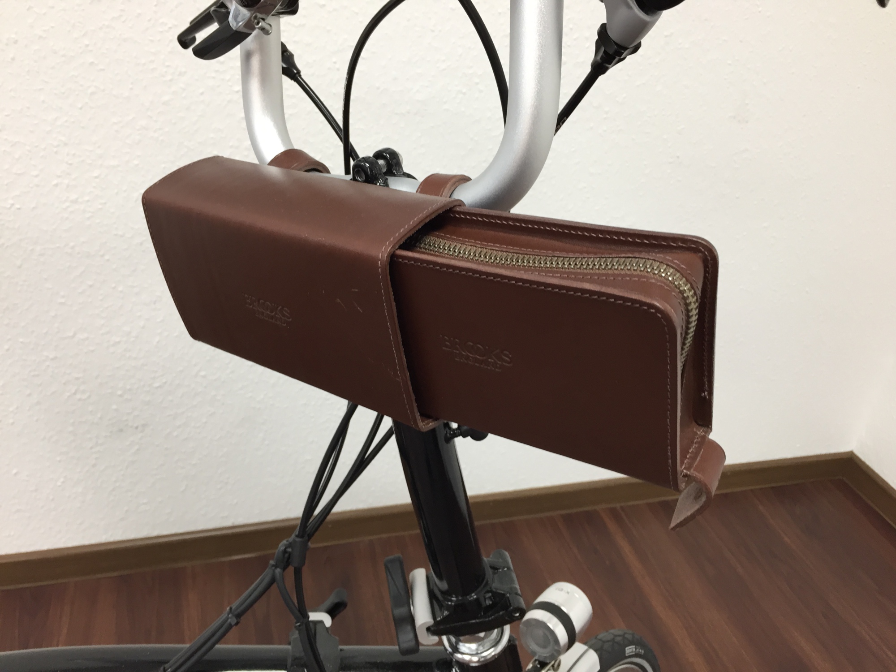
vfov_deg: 48.2
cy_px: 336
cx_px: 448
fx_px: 751
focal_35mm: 29
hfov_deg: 61.7
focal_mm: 4.15
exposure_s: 1/33
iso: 80
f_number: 2.2
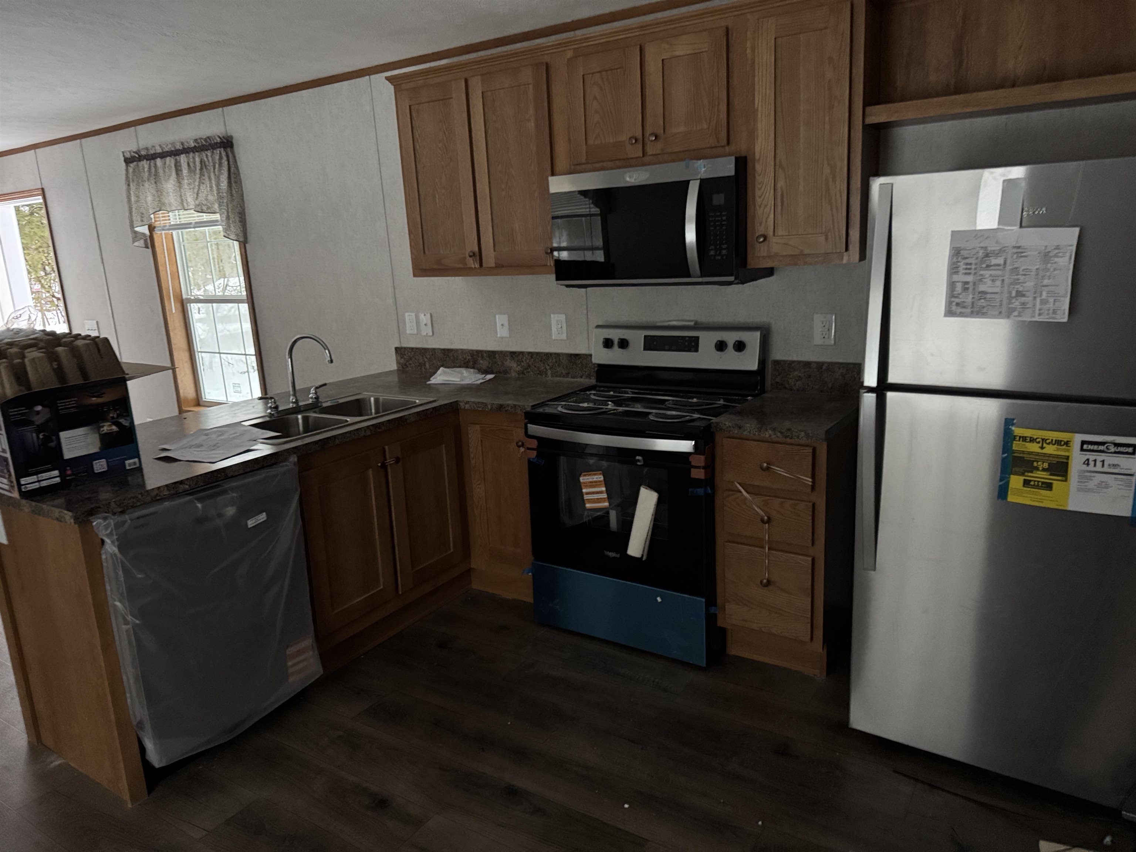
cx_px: 568
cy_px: 426
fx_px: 788
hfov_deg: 71.6
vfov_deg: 56.8
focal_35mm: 24
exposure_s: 1/28
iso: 1000
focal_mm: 6.76
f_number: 1.78
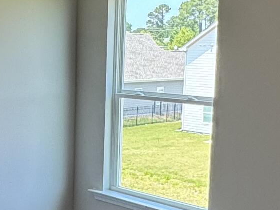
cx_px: -6
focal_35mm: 75
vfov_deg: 19.6
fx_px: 607
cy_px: 120
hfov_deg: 24.7
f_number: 2.2
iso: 64
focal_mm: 2.22
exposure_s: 1/120
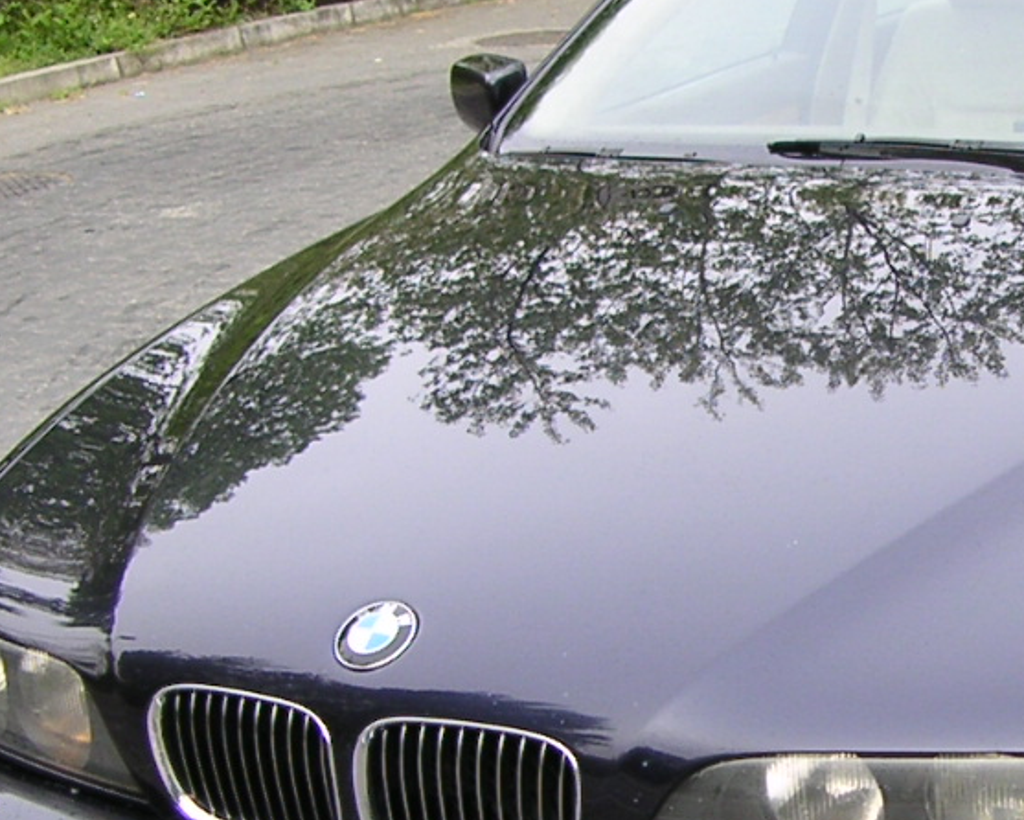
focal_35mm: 83
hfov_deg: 22.6
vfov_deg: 18.4
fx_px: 2516
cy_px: 581
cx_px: 860
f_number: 2.8
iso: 64
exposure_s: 1/90
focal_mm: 4.8
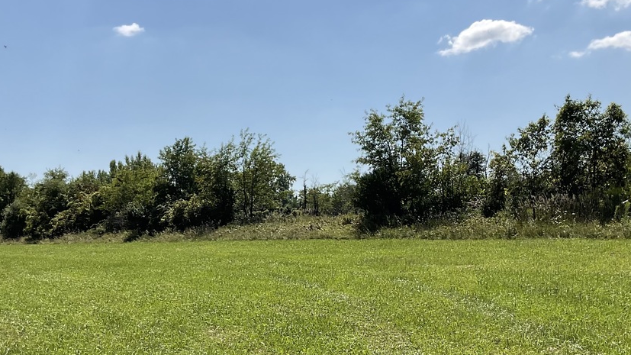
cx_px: 327
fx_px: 920
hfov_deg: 37.8
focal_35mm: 55
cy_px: 343
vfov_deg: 21.2
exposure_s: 1/2538
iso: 16
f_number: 1.8
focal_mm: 3
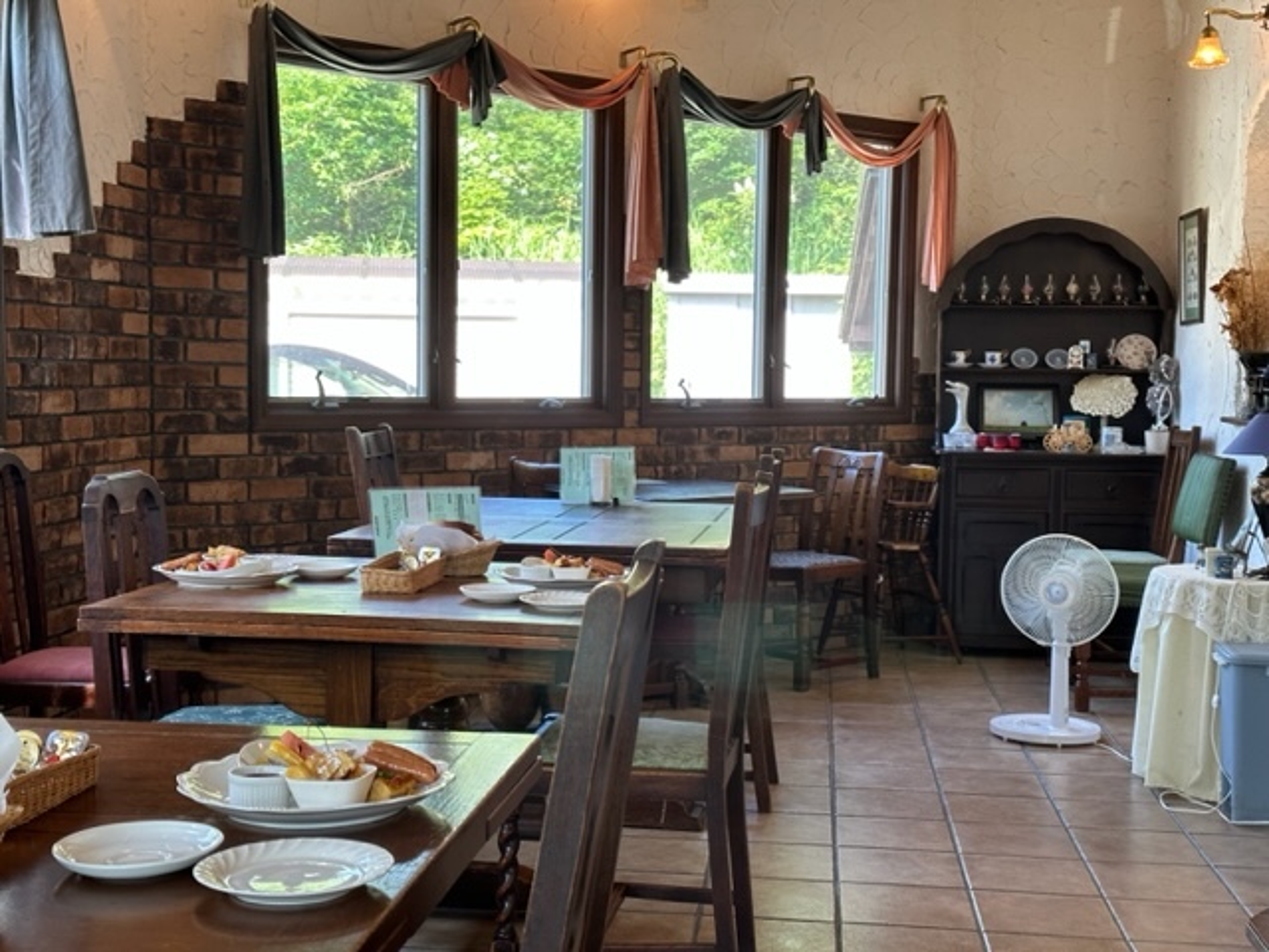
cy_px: 476
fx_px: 1760
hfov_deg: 39.7
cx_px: 634
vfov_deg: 30.3
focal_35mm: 48
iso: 50
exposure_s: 1/50
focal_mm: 6.86
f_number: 1.78
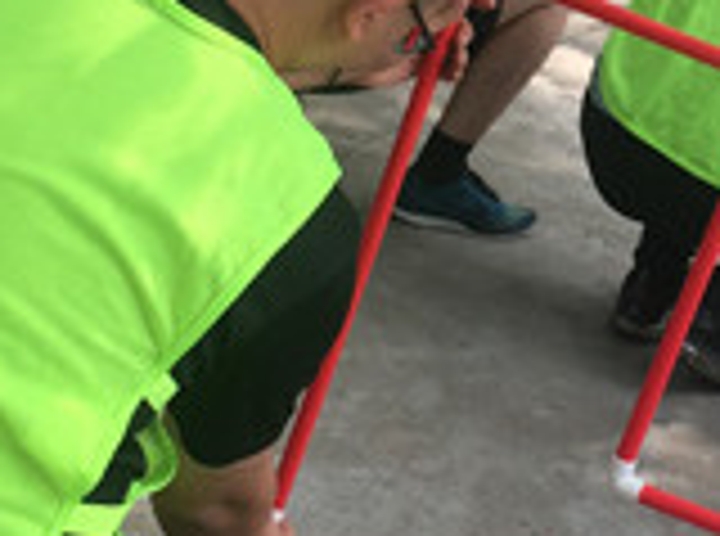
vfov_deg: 14.6
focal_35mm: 100
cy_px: 50
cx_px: 616
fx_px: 2074
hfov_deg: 19.4
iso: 32
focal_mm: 4.15
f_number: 2.2
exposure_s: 1/408
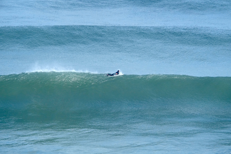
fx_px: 2220
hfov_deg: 6.0
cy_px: 77
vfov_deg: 4.0
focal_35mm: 346
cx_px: 116
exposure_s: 1/1000
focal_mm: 230
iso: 1250
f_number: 11
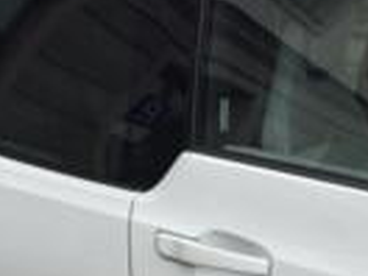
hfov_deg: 15.2
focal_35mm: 129
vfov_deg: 11.5
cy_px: 78
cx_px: 99
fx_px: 1371
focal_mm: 4.15
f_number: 2.2
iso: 32
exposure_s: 1/201
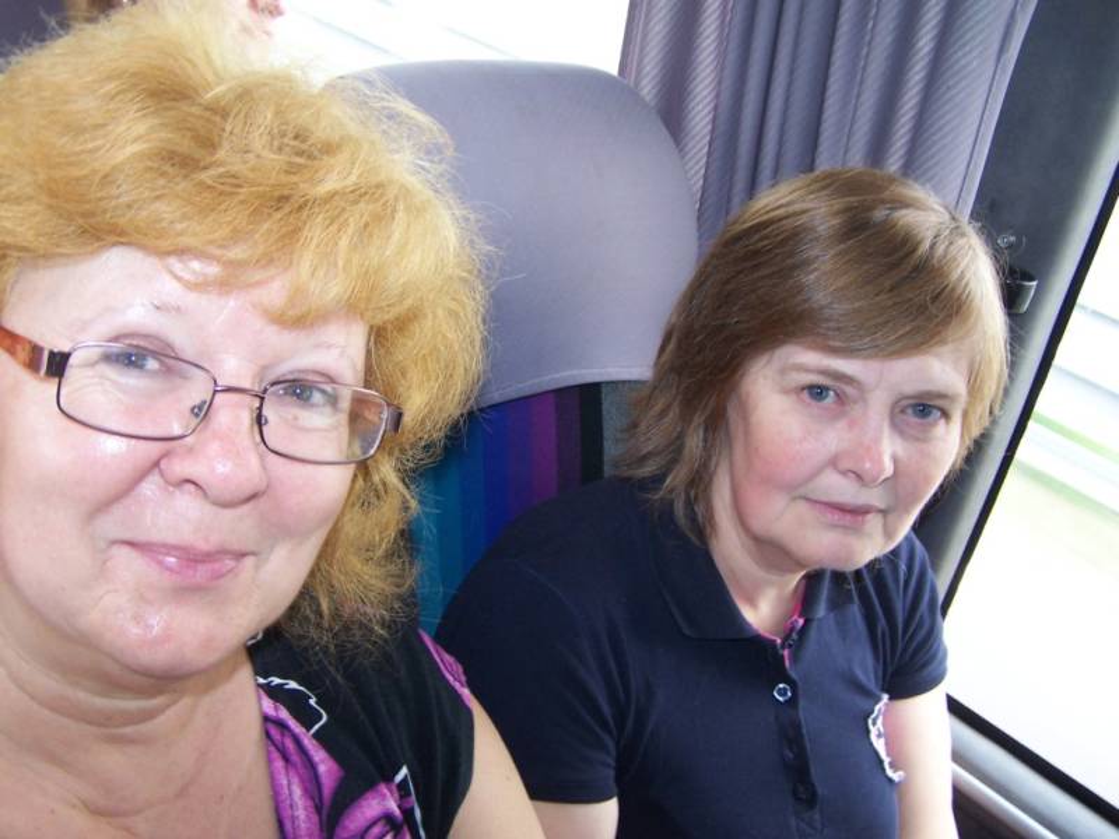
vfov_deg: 37.7
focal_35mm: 38
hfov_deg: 49.0
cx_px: 560
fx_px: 1228
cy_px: 420
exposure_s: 1/60
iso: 140
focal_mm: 6.3
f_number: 2.8
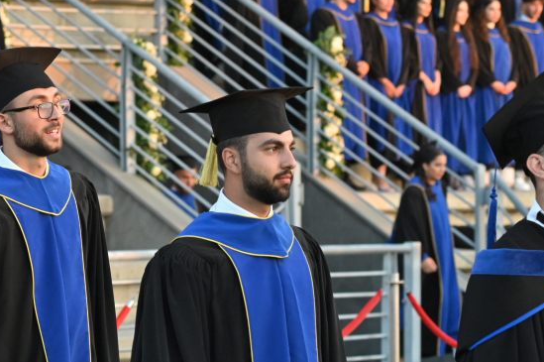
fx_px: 3080
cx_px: 52
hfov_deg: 10.0
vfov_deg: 6.7
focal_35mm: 204
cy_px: 302
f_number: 4
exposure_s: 1/400
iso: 1000
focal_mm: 70
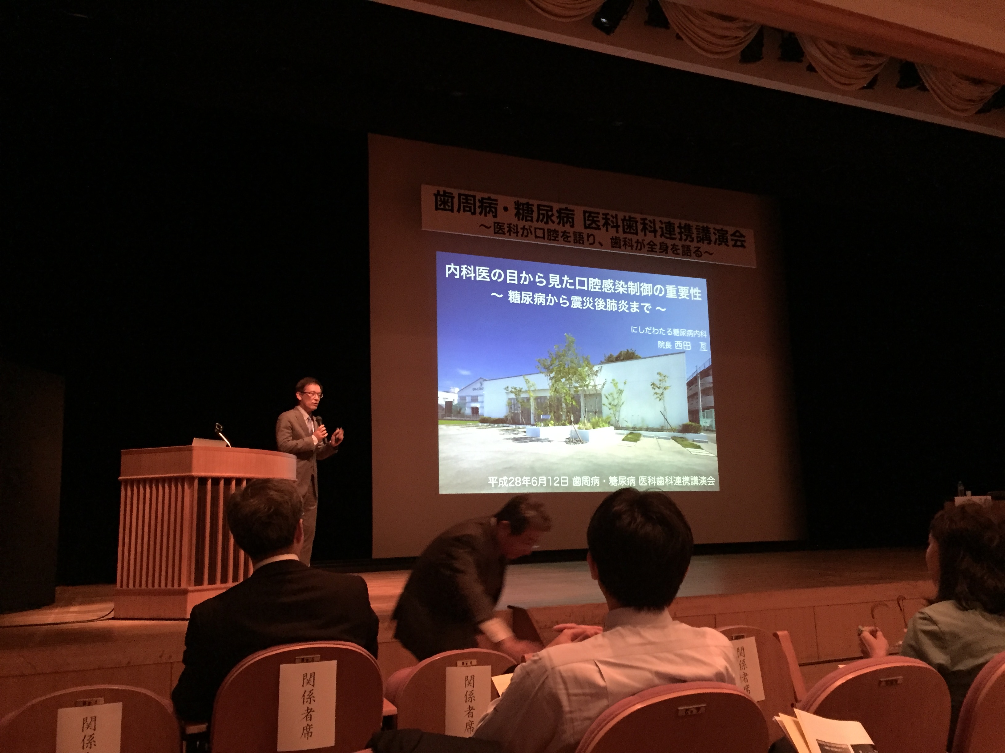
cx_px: 502
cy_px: 376
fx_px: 842
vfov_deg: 48.2
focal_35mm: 29
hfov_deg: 61.7
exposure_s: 1/15
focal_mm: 4.15
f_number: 2.2
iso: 250
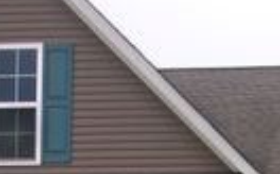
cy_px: 377
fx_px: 1470
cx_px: 267
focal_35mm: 193
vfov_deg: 6.5
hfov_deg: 10.8
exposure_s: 1/600
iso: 100
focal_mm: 8.5
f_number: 4.2
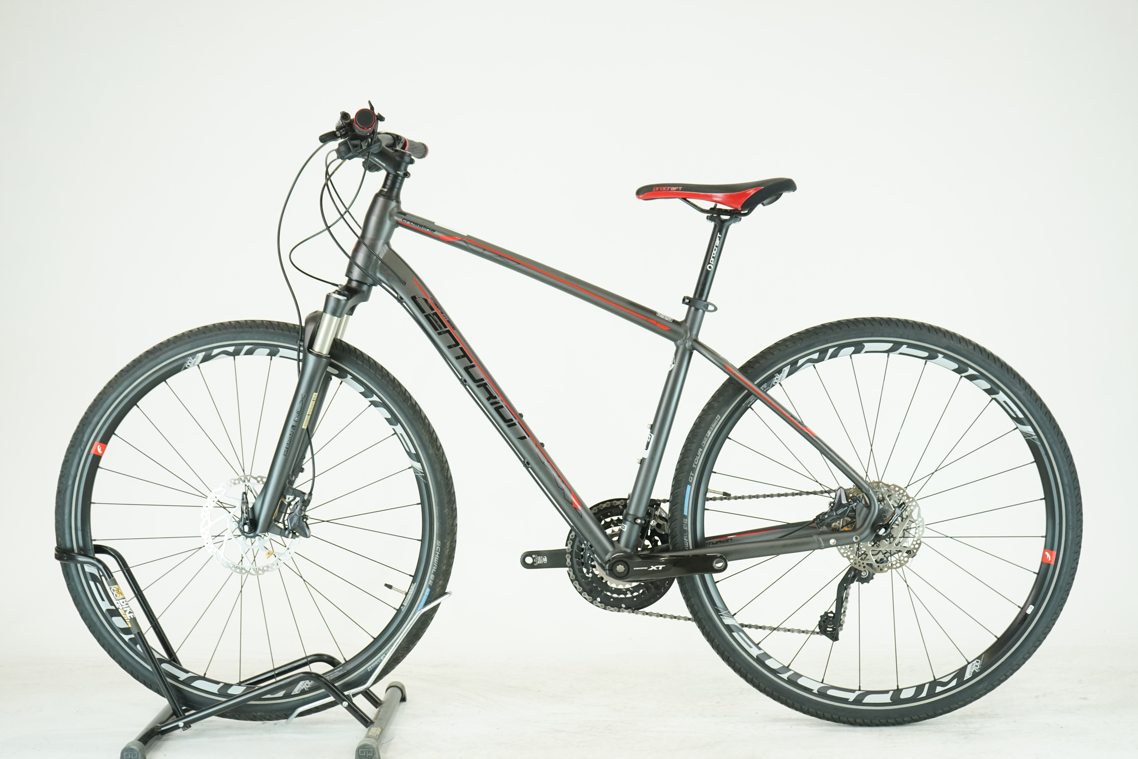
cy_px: 380
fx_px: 1675
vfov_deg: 25.5
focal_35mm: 53
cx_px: 569
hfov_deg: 37.5
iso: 1600
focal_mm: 53
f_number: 5.6
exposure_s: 1/200
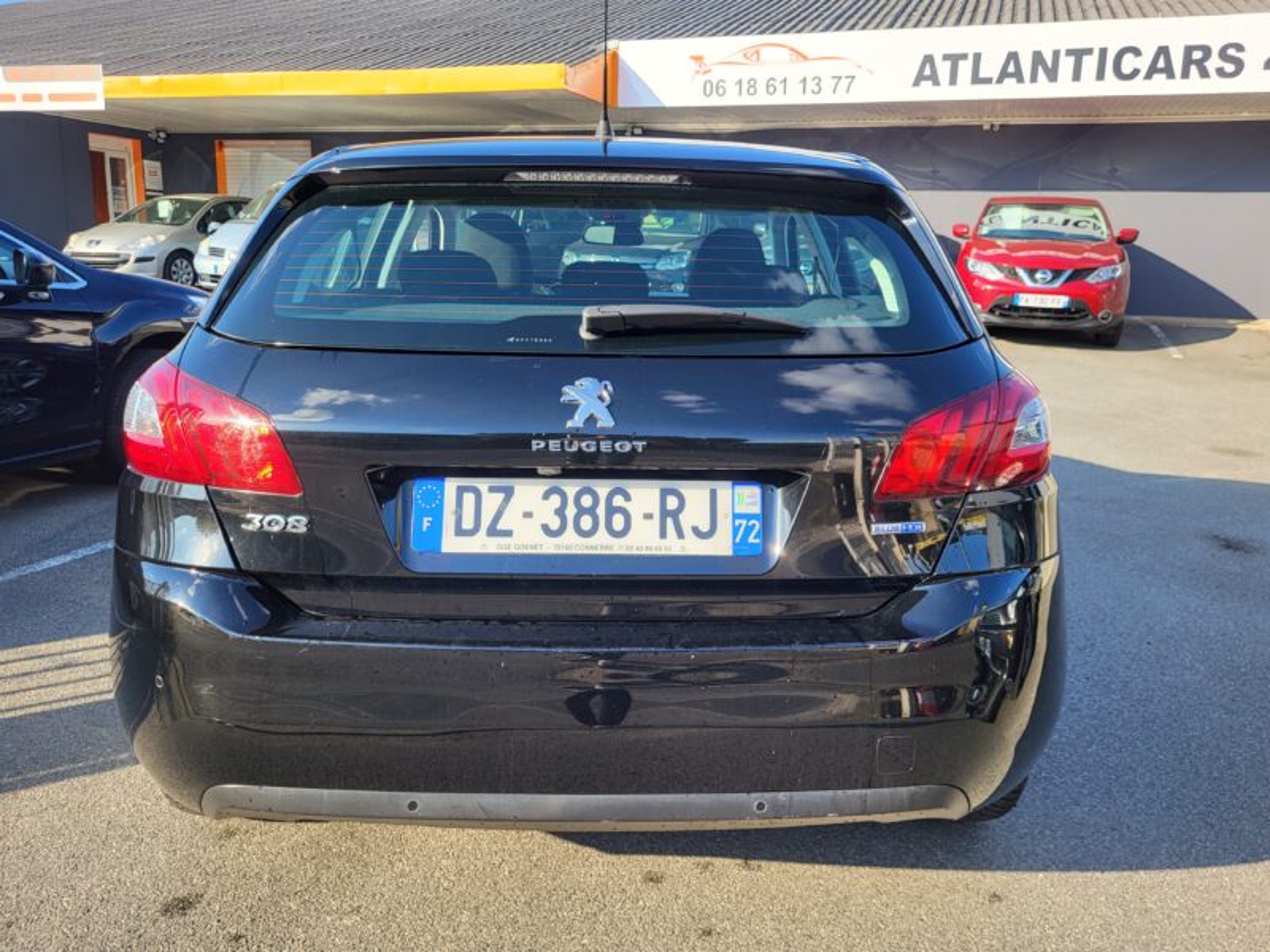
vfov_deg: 53.1
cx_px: 635
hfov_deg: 67.3
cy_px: 476
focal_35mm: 26
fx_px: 954
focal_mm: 5.4
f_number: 1.8
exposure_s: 1/769
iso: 40
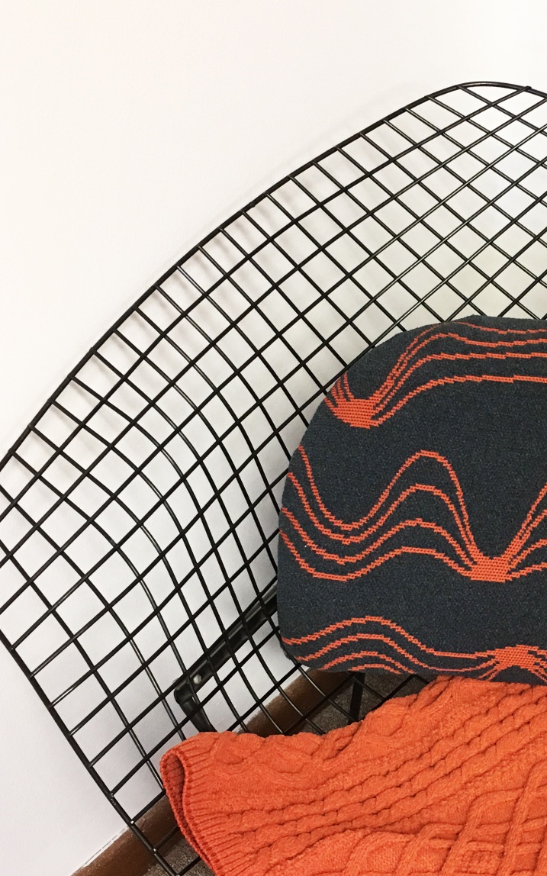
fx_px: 1289
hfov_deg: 23.2
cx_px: 516
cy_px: 519
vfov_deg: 37.4
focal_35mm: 54
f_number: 2.2
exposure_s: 1/30
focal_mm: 4.15
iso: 100
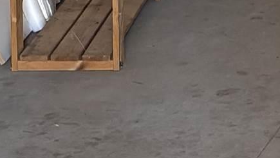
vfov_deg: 5.8
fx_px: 1485
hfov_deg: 10.6
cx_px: 306
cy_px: -241
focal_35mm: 200
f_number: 1.6
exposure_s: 1/60
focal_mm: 5.96
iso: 160
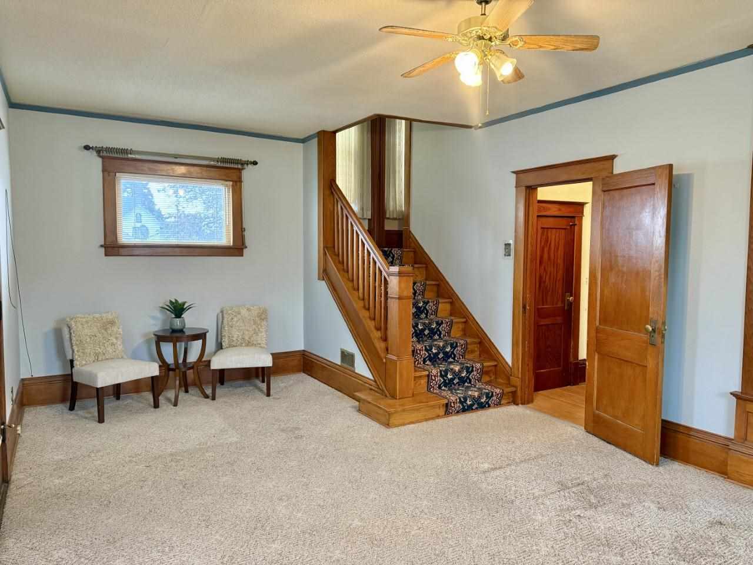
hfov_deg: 71.6
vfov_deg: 56.8
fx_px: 522
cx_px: 376
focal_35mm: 24
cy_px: 282
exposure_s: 1/60
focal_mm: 6.76
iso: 400
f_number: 1.78
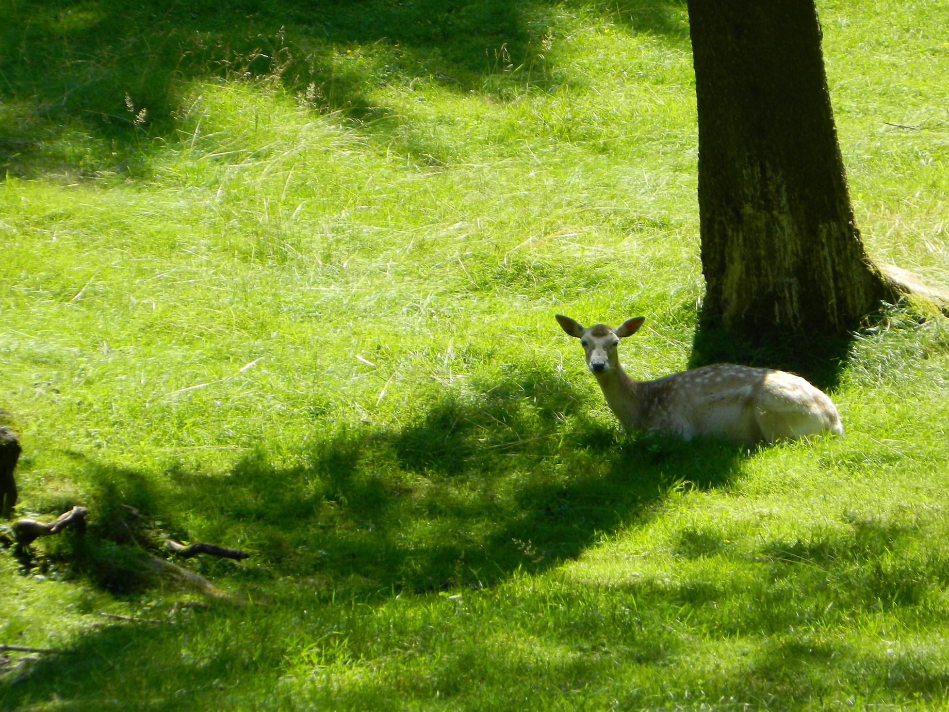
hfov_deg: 4.6
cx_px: 593
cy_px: 365
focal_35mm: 433
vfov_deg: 3.4
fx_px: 11871
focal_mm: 59.7
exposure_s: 1/100
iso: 80
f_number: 5.6
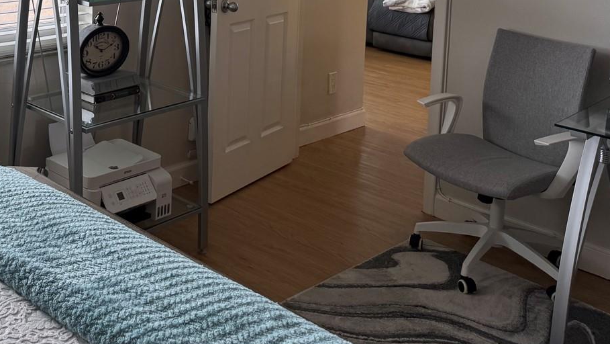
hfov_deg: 42.3
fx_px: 744
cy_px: -54
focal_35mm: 46
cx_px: 110
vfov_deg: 24.0
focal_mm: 6.76
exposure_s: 1/120
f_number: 1.78
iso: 80
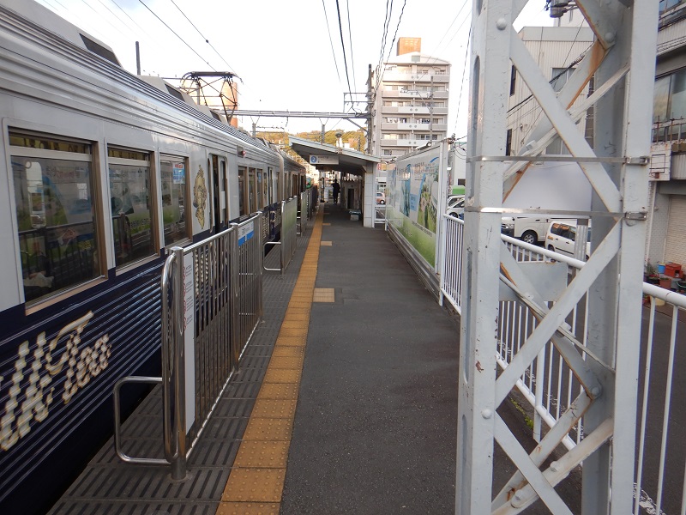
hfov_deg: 71.6
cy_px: 258
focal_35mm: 24
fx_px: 476
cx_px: 343
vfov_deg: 56.8
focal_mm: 4.3
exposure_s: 1/200
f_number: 2.8
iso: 125
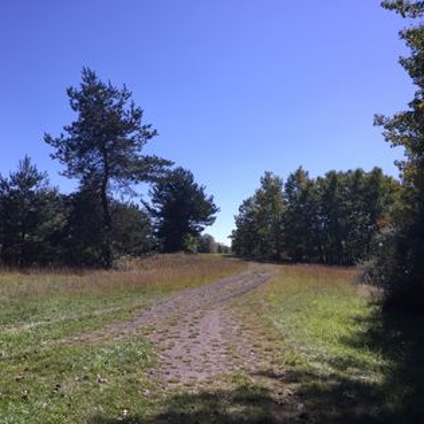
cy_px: 213
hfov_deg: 46.6
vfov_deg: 47.2
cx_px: 146
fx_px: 485
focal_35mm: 35
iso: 40
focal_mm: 4.15
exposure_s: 1/1980
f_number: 2.2
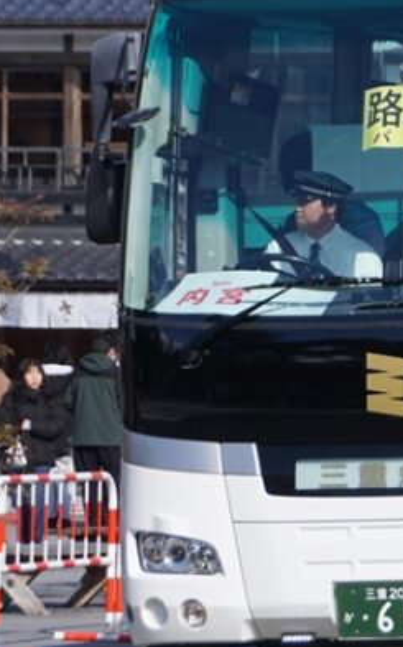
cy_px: 286
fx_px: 7024
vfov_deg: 5.3
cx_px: 597
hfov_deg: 3.3
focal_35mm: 399
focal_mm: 100
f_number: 7.1
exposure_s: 1/250
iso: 100
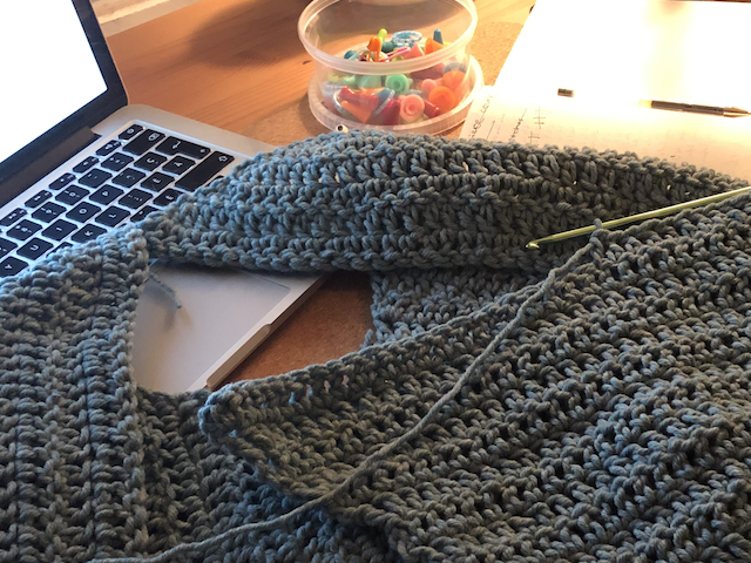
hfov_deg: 33.9
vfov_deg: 26.1
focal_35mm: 56
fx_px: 1215
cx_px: 520
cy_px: 319
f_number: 1.8
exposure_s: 1/6
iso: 80
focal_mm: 3.99
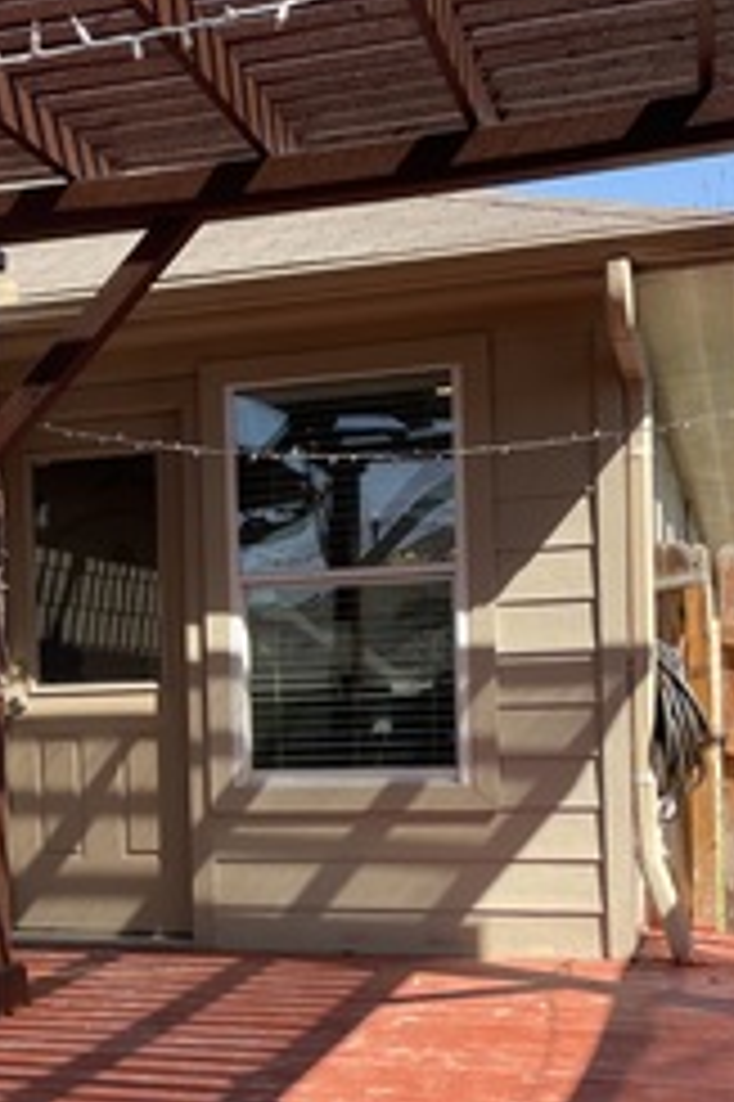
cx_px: 212
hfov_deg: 25.3
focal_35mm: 53
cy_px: 720
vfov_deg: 37.2
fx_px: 1623
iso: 32
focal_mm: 4.2
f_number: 1.6
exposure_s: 1/875
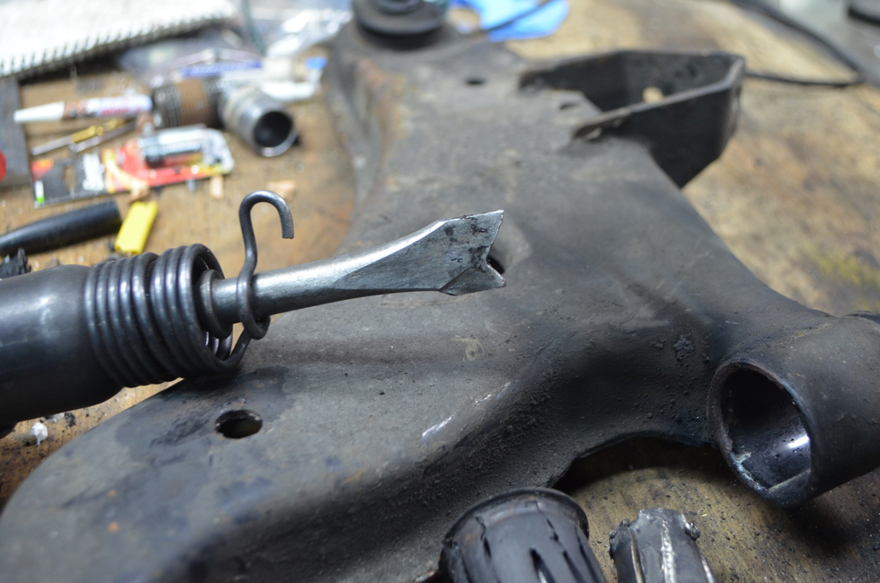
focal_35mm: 44
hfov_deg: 45.0
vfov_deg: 30.7
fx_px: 1061
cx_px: 440
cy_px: 292
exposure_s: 1/30
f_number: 4.5
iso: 1100
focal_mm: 29
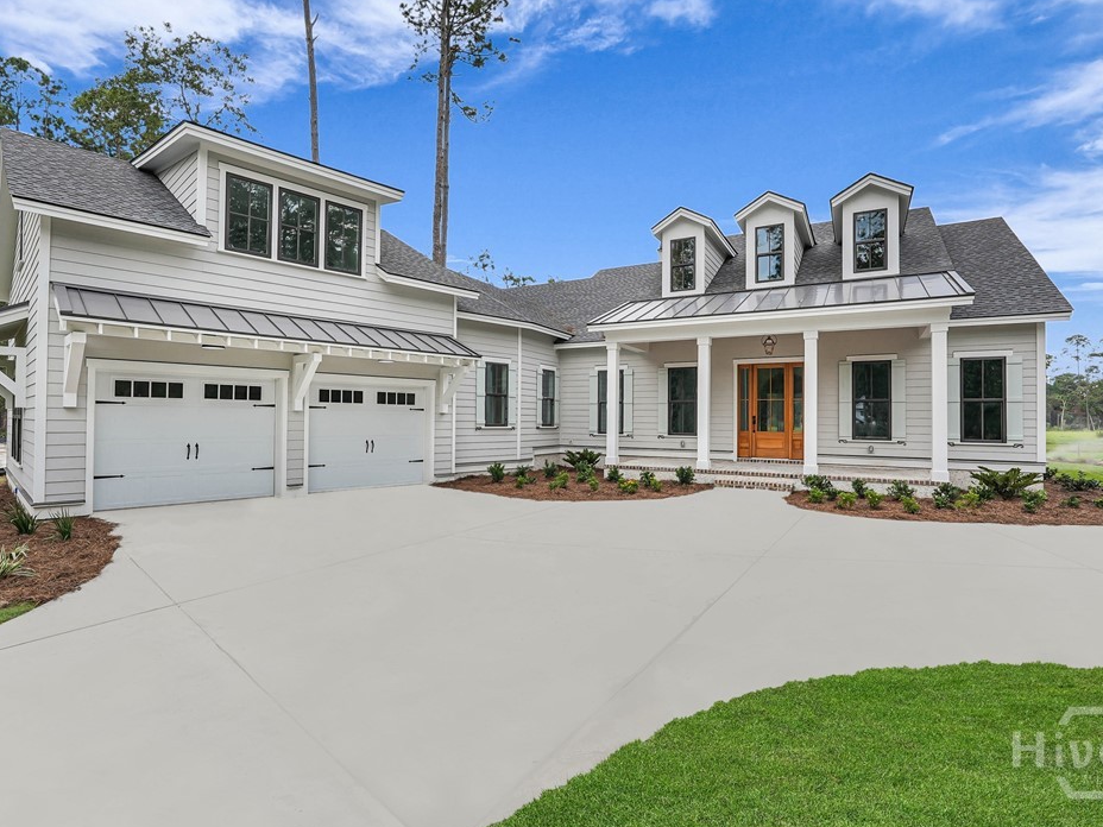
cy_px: 409
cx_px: 521
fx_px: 574
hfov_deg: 87.7
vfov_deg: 71.6
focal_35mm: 18
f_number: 9
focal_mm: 16
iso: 320
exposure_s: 1/800
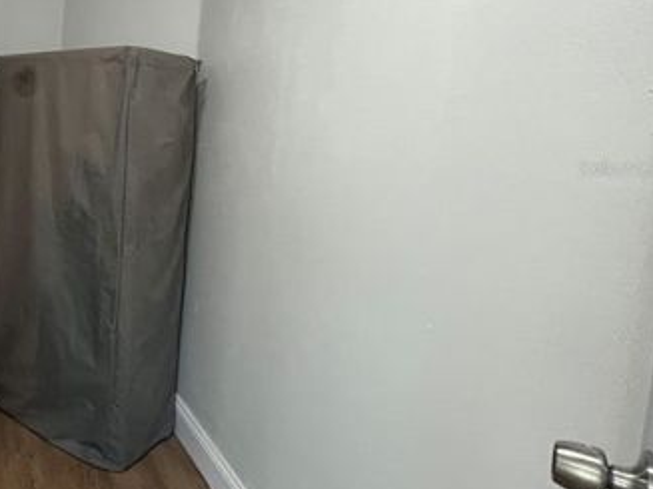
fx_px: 528
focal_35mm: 28
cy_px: 168
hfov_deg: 48.2
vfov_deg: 49.0
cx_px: -43
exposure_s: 1/60
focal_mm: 1.57
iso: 320
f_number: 1.8
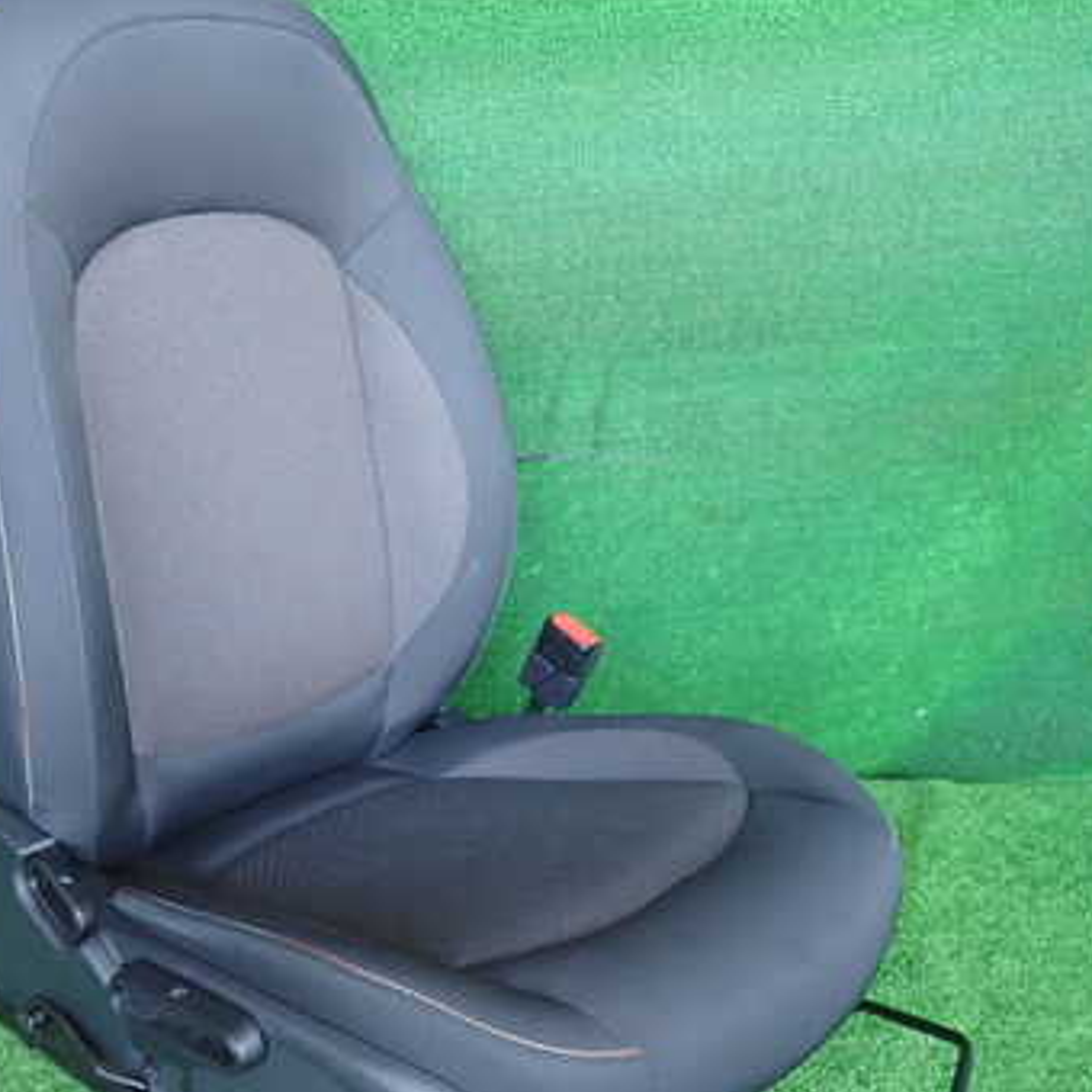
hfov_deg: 42.2
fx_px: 1392
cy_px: 633
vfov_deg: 42.7
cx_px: 350
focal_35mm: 39
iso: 200
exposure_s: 1/50
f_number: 2
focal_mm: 4.5
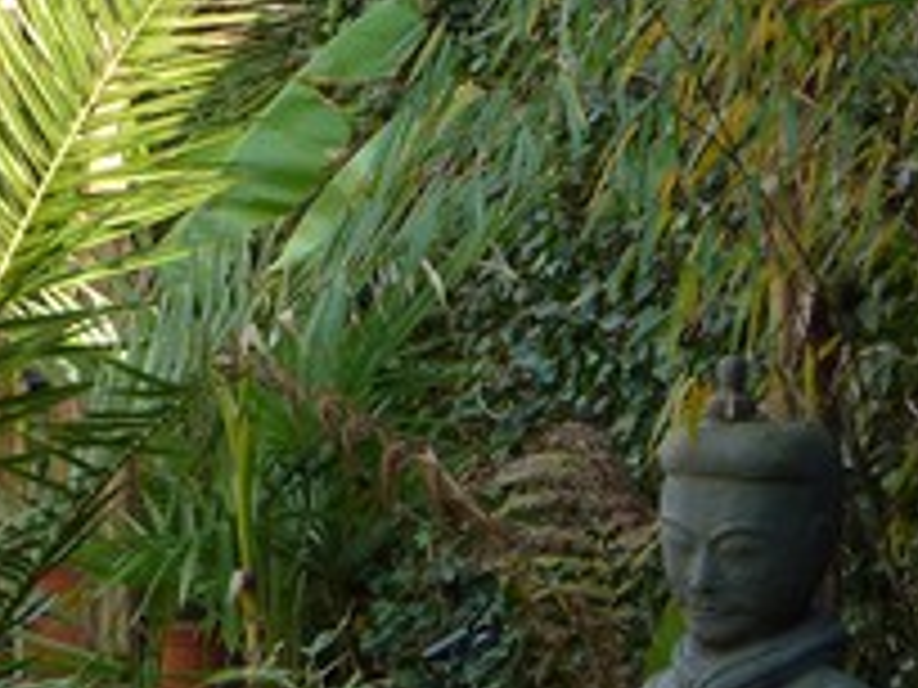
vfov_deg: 5.3
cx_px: -76
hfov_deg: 7.0
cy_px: 760
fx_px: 7479
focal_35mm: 282
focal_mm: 14.7
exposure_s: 1/80
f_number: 4.3
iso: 80
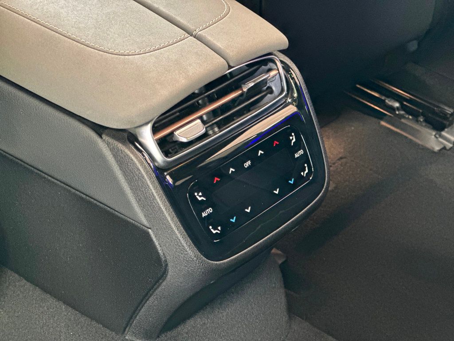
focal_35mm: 77
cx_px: 227
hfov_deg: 25.3
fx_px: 1010
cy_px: 170
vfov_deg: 19.1
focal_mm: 9
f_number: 2.8
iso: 800
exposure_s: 1/15
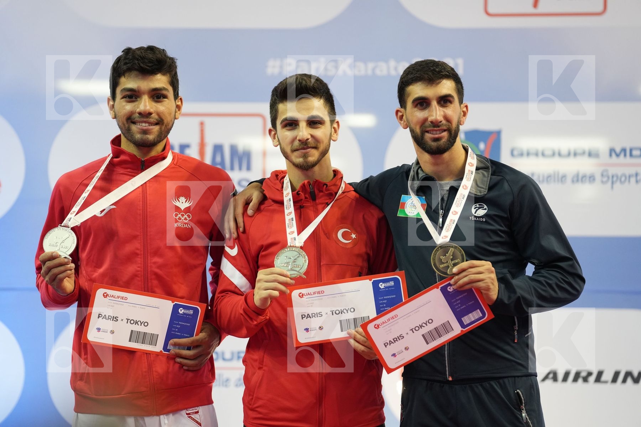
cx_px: 320
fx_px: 2760
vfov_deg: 8.9
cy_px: 214
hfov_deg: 13.2
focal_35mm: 155
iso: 1250
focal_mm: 155
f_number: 2.8
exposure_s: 1/250
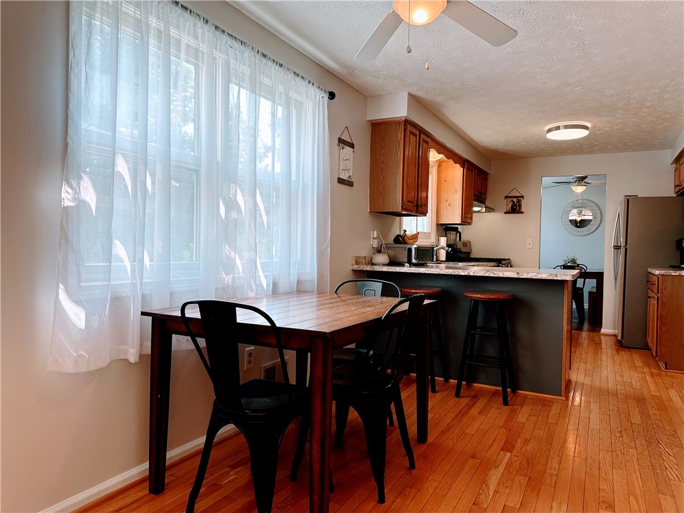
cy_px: 256
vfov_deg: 56.8
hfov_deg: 71.6
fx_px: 474
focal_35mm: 24
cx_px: 342
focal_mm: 6.86
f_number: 1.78
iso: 80
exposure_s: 1/264
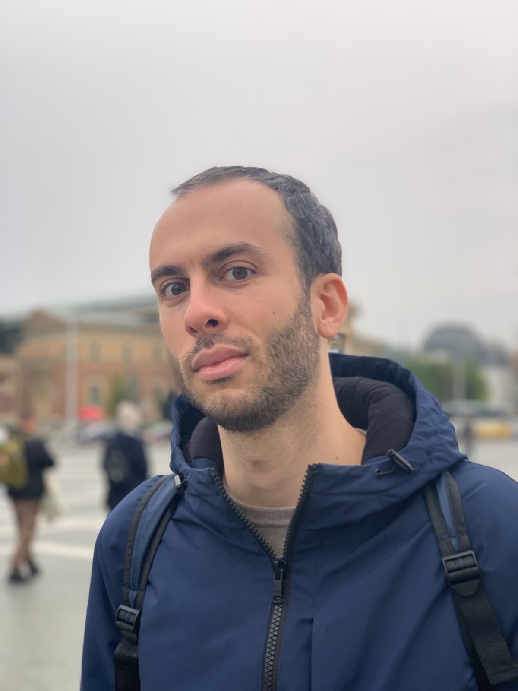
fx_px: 1038
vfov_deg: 36.8
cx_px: 259
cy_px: 346
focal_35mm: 52
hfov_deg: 28.0
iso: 40
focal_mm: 6
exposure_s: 1/122
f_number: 2.4
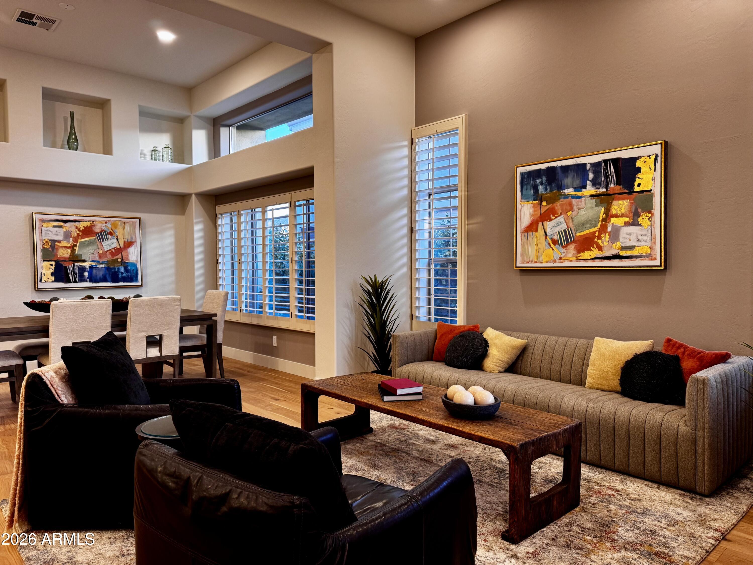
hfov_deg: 71.6
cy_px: 282
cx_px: 376
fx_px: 522
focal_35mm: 24
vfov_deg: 56.8
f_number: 1.78
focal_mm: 6.76
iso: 125
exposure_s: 1/60
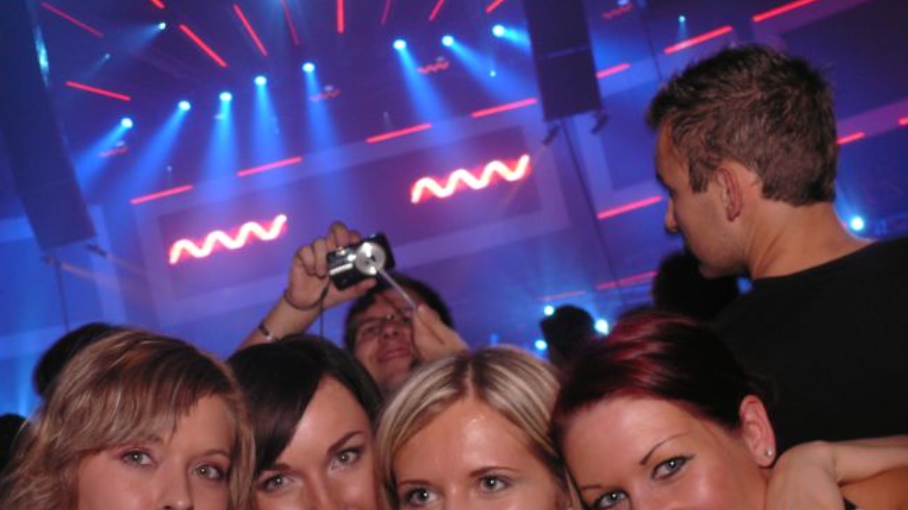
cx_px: 431
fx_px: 1132
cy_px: 408
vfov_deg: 25.0
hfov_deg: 43.7
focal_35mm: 47
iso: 100
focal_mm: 7.4
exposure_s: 1/8
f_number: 2.8
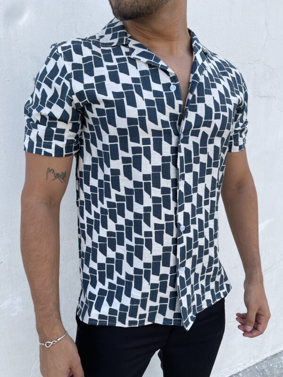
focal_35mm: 25
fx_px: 273
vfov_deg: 69.4
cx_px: 142
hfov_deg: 54.9
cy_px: 188
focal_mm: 5.1
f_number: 1.6
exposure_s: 1/1067
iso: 32
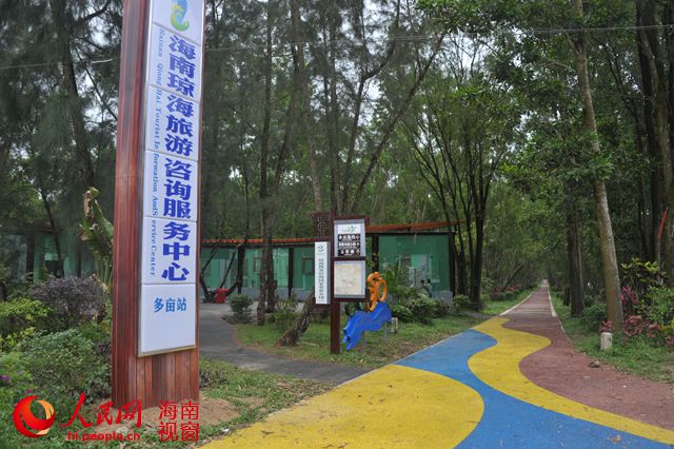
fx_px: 524
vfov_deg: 46.4
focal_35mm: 28
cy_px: 224
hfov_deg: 65.5
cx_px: 337
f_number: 8
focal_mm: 28
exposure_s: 1/250
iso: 250
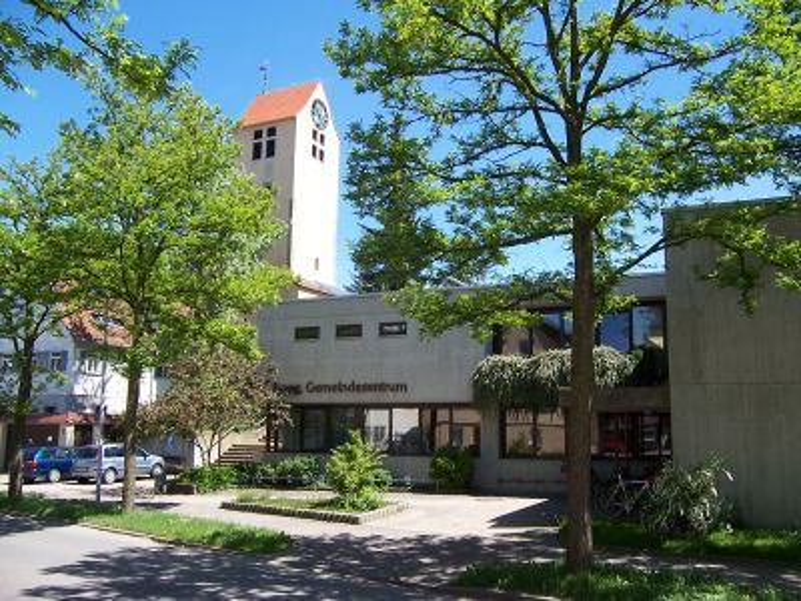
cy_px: 300
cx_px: 400
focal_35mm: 33
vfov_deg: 42.9
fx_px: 764
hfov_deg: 55.4
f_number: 3.4
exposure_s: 1/500
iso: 80
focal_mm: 5.5
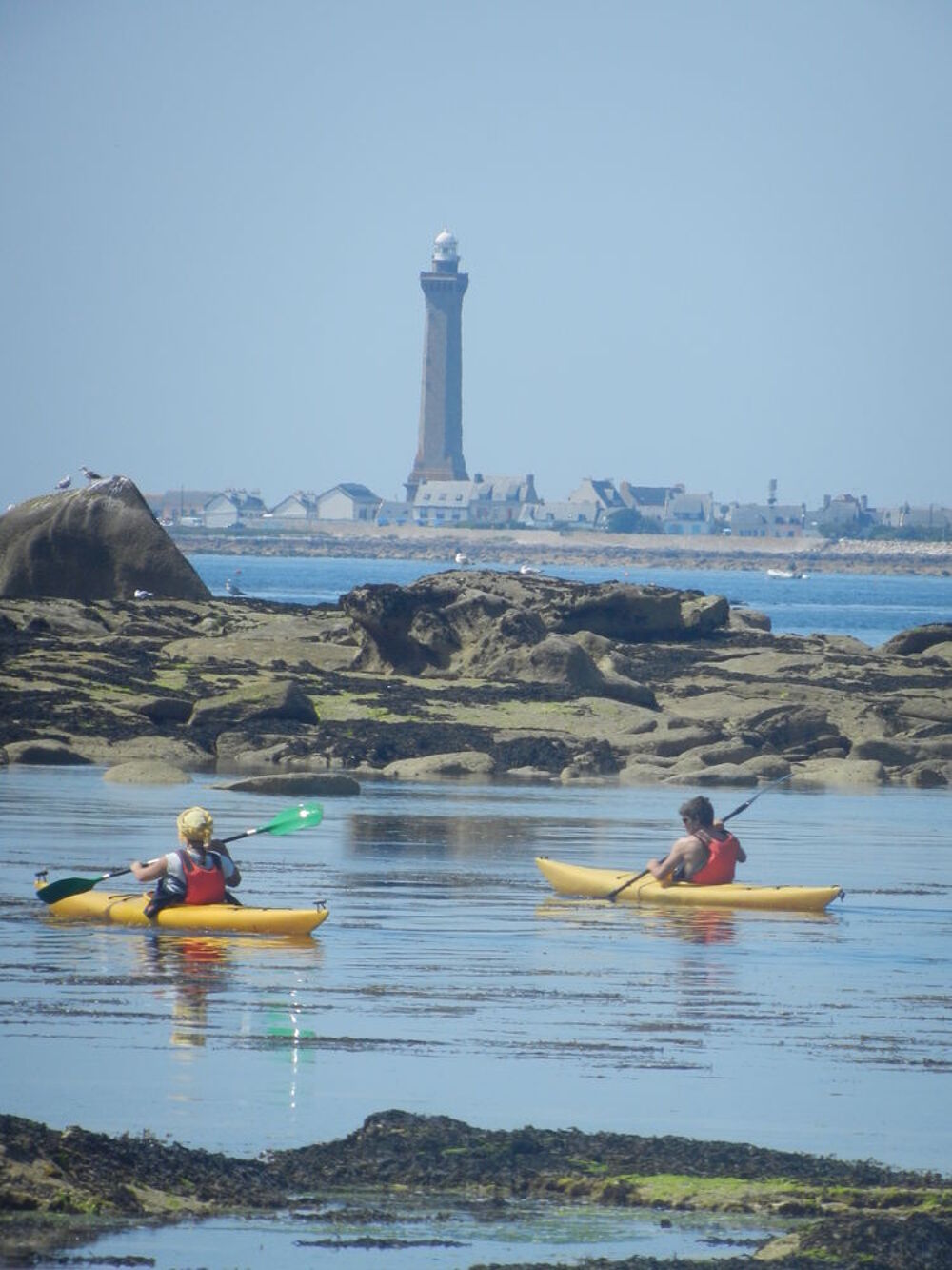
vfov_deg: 4.4
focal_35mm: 450
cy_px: 635
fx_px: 16498
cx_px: 476
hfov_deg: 3.3
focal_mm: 81
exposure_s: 1/800
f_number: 5.9
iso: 160
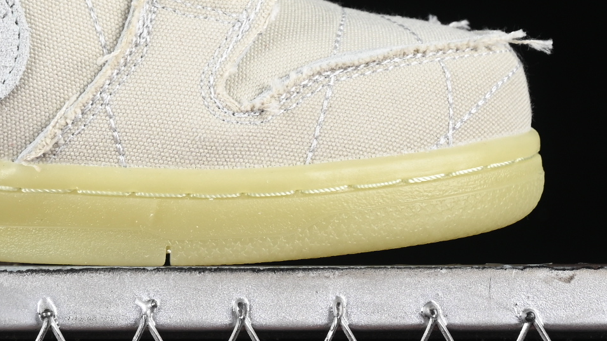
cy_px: -116
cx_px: -145
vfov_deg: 5.3
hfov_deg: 9.3
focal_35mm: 229
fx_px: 3685
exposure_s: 1/100
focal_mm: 50
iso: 160
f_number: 6.3
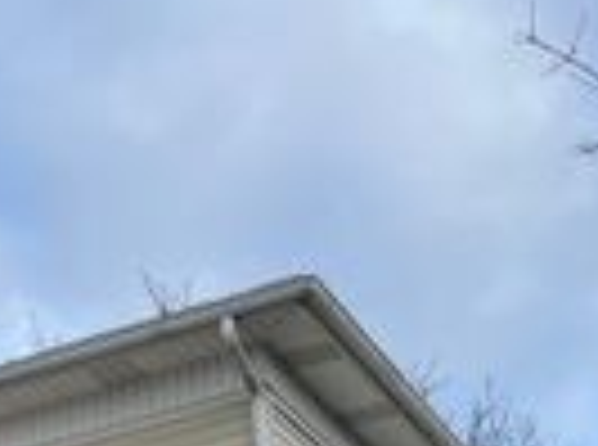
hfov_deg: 18.7
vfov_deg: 13.9
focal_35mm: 98
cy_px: 701
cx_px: -171
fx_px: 1688
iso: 50
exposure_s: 1/2024
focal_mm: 5.1
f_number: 1.6
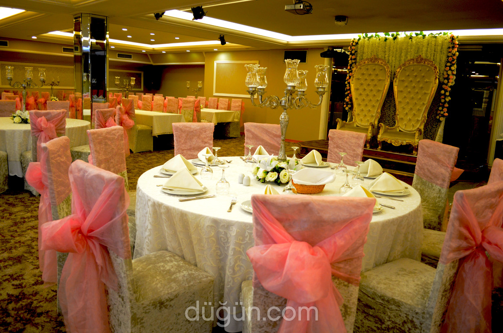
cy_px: 166
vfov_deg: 47.7
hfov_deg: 67.5
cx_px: 252
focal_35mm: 27
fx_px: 376
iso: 1250
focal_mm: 18
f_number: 3.5
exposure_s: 1/30
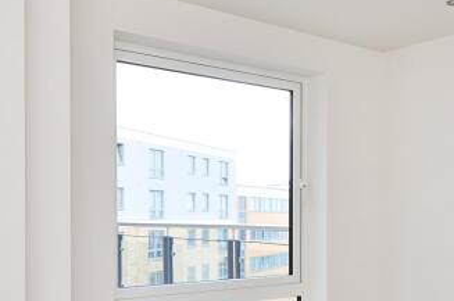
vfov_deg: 28.2
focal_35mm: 47
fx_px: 592
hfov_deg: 37.0
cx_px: 466
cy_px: 218
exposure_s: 1/25
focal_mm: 10
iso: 320
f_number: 10
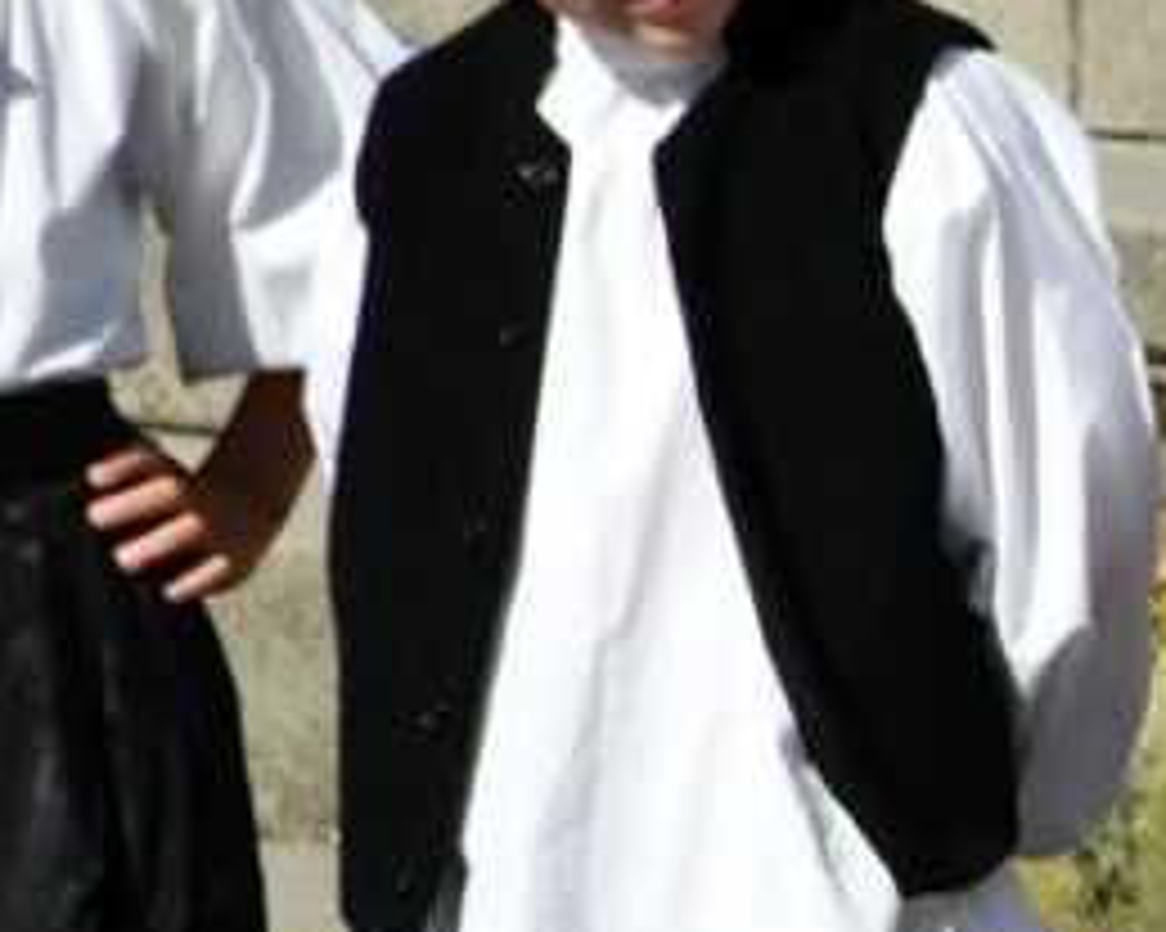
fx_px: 33047
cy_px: 1090
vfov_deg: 1.6
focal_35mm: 958
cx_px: 2652
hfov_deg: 2.0
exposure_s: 1/500
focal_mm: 140
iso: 110
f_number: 8
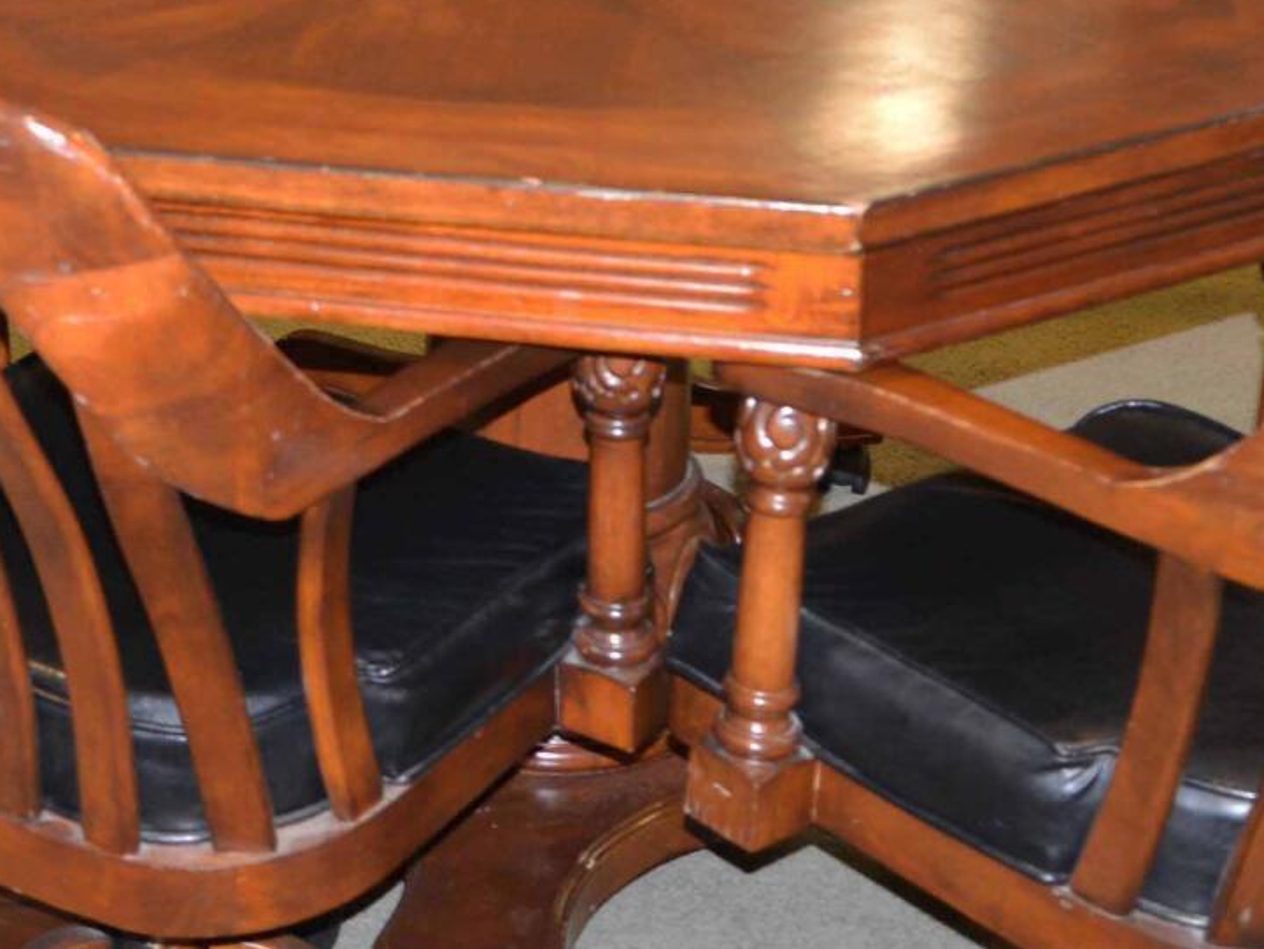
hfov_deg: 20.2
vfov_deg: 13.8
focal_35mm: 96
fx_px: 3506
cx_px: 266
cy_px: -726
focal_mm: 24
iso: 450
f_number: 3.5
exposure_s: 1/60
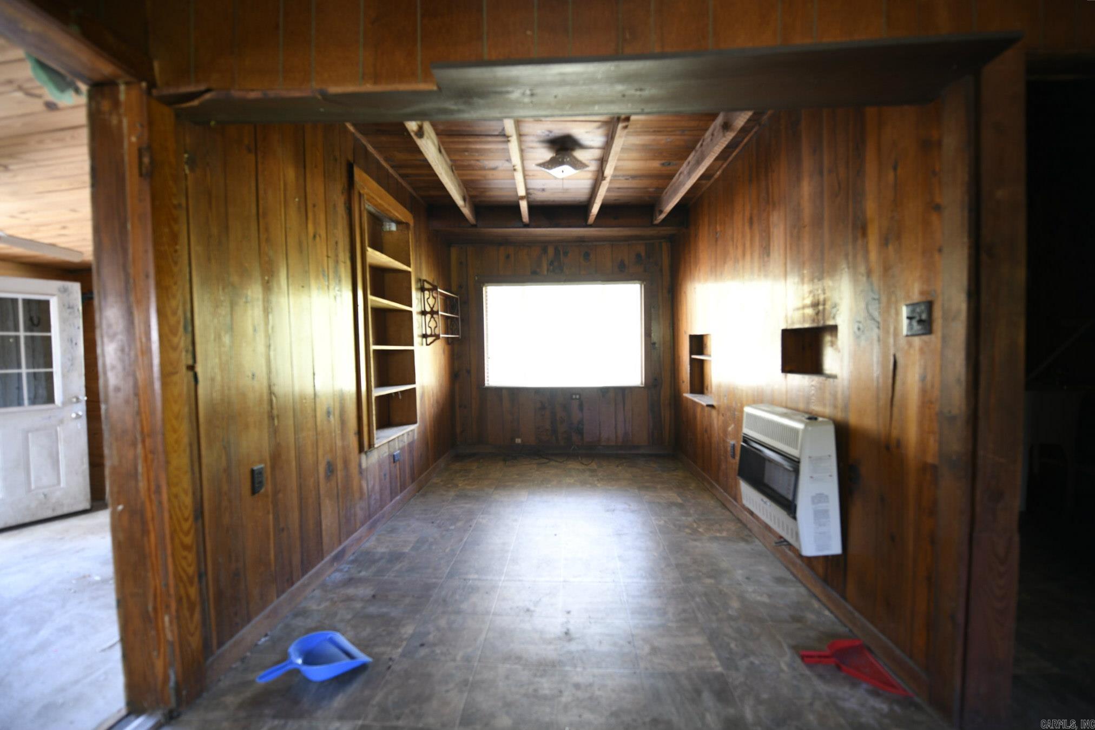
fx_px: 426
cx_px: 548
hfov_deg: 104.3
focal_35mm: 14
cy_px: 365
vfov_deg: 81.2
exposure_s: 1/15
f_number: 2.8
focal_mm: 14
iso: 450
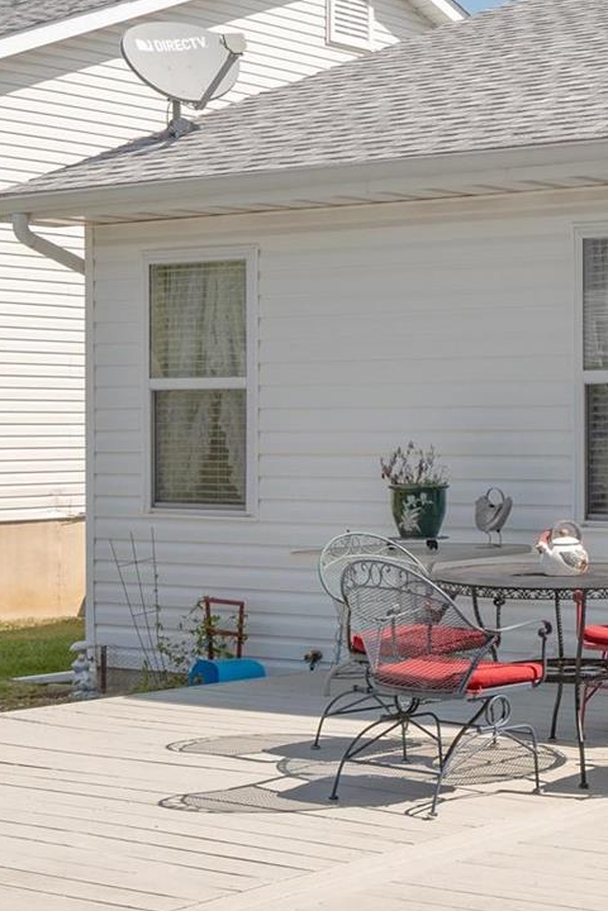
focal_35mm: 80
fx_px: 2027
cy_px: 449
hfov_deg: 16.1
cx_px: 797
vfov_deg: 25.4
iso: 400
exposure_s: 1/1000
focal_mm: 18
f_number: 8
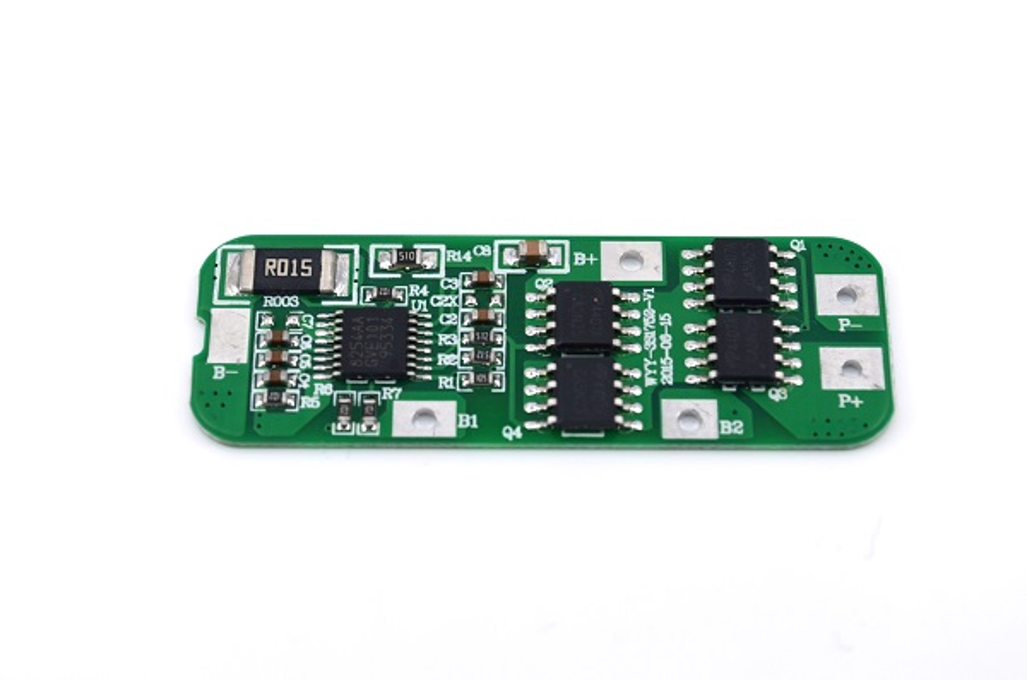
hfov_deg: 24.7
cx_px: 514
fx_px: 2348
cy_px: 340
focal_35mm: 82
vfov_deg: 16.5
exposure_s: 1/80
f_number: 8
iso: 100
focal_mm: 55
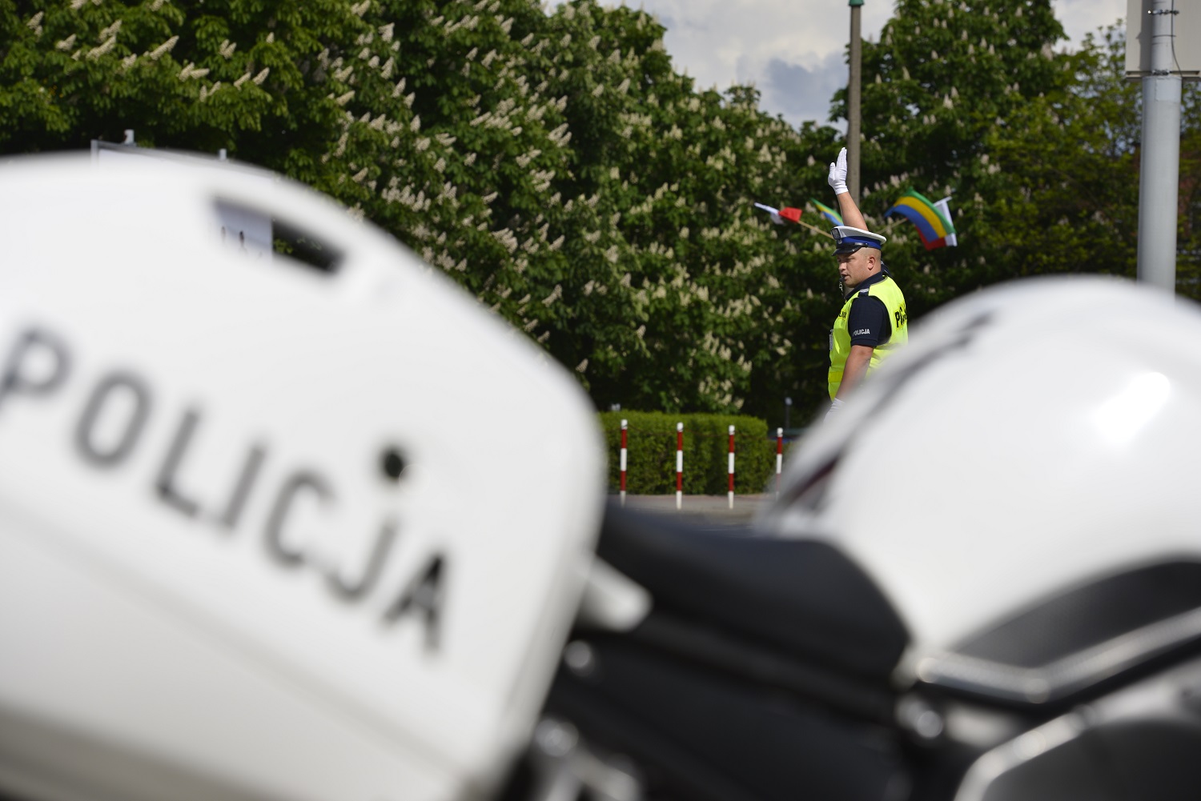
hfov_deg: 16.4
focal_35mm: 125
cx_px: 600
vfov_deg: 11.0
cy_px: 400
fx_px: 4171
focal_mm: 125
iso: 200
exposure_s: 1/2000
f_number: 5.6
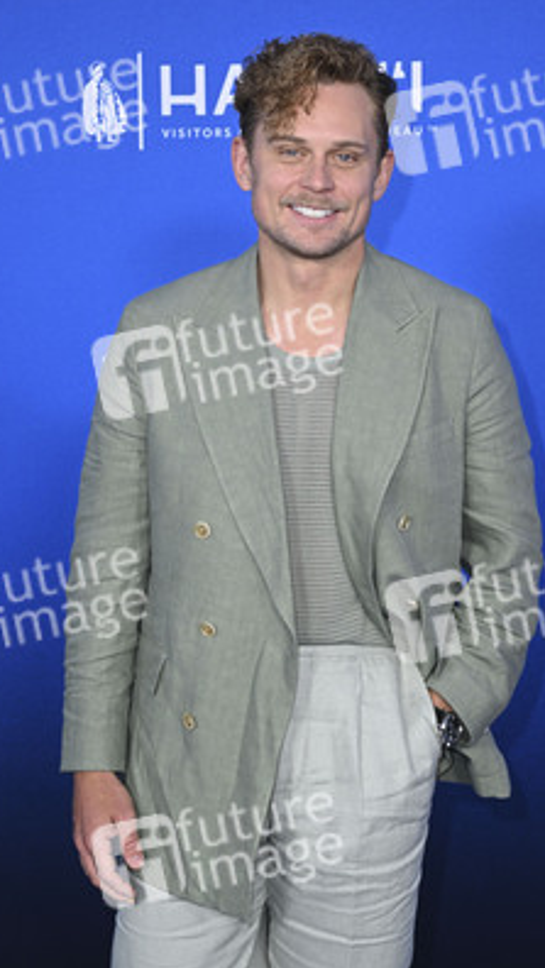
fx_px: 1900
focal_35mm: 74
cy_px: 484
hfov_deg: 16.3
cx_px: 288
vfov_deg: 28.6
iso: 1600
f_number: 6.3
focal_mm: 70
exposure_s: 1/200
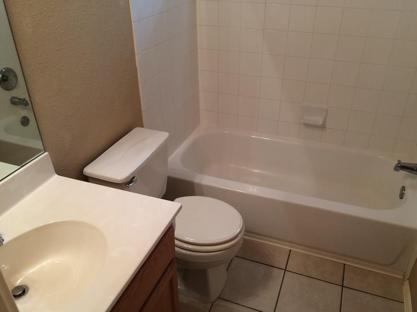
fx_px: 361
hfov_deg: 60.0
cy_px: 159
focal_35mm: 30
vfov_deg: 46.8
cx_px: 214
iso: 50
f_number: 2.2
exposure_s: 1/30
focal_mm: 4.15
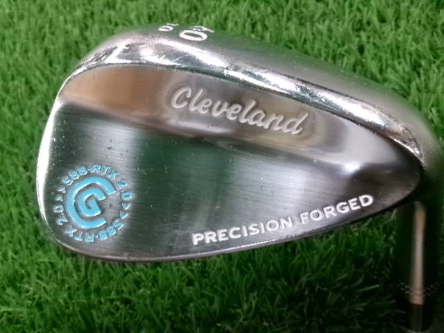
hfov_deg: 63.4
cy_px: 166
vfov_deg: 49.7
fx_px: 359
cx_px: 222
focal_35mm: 28
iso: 800
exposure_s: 1/56
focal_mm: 5.1
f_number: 3.9
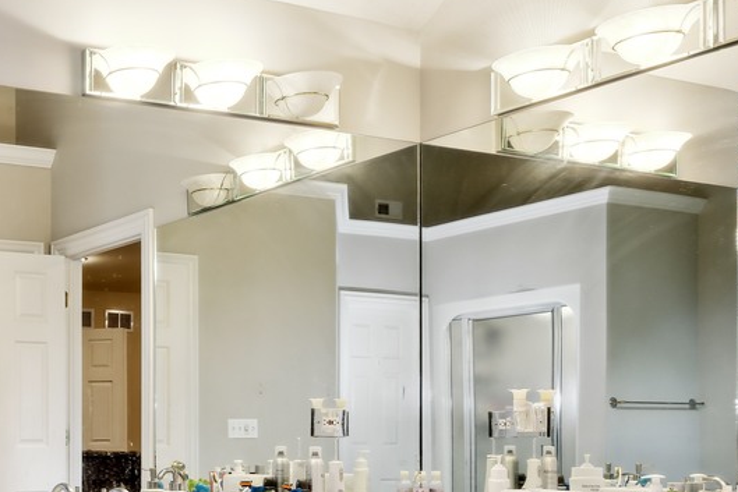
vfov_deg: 26.4
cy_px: 466
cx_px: -99
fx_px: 1005
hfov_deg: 34.2
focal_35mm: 49
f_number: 11
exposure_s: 1/2
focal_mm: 16
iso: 100
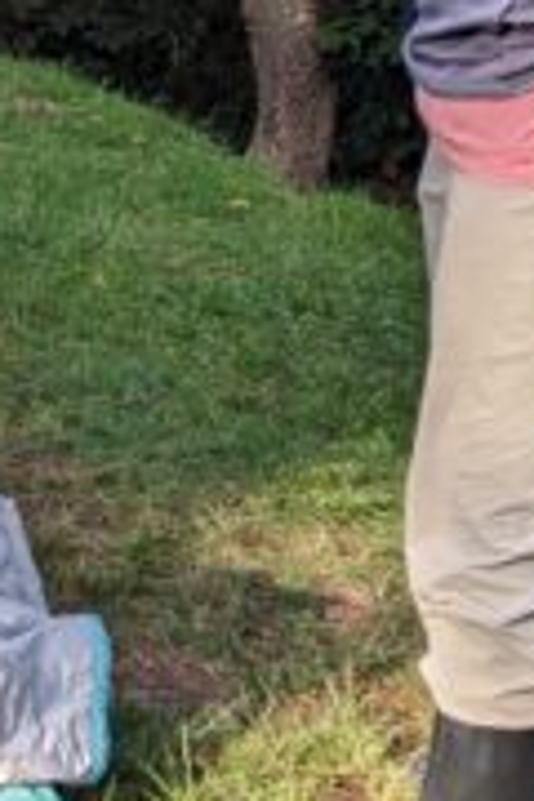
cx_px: -823
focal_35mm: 111
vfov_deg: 17.5
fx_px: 2470
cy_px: -165
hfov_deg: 10.4
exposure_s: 1/122
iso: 16
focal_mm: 6.9
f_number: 1.68
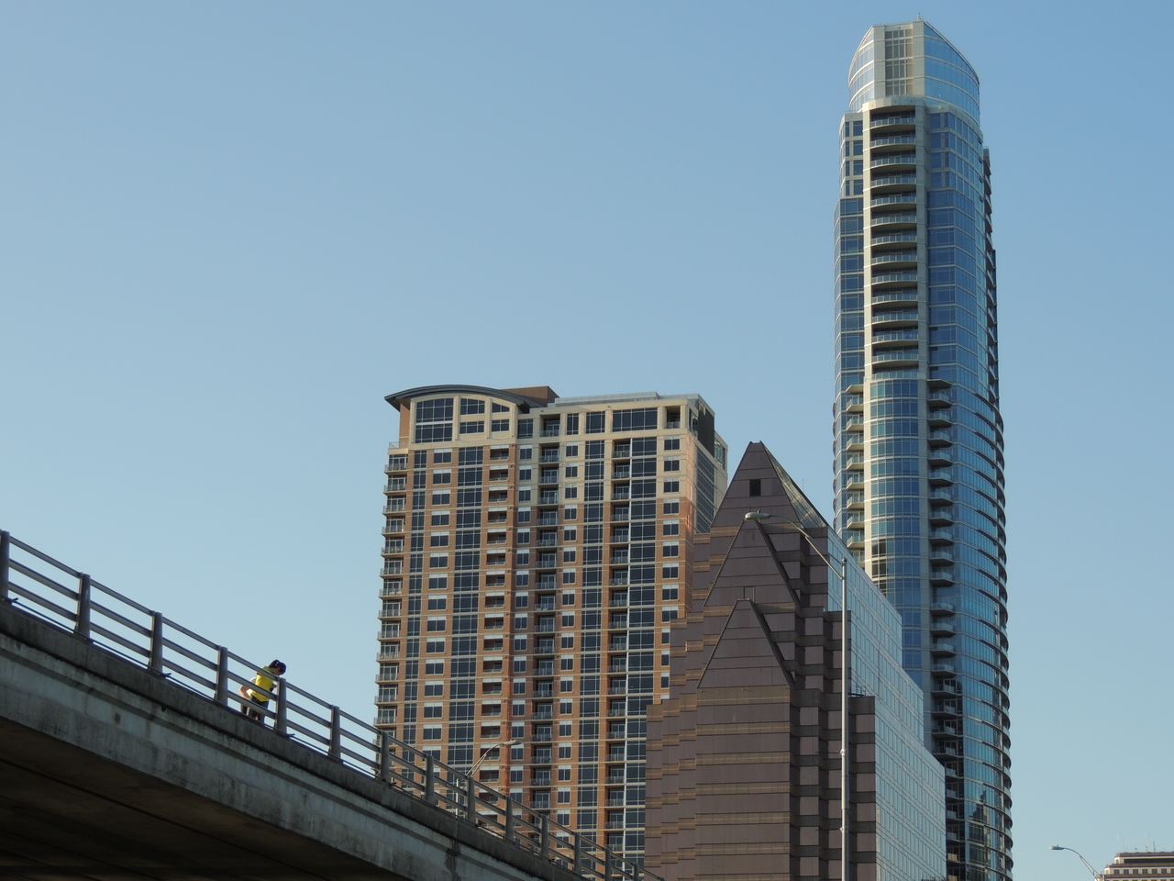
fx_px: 2883
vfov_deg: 17.4
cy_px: 440
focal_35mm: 85
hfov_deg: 23.0
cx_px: 587
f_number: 4
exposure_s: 1/500
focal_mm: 15.1
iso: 100
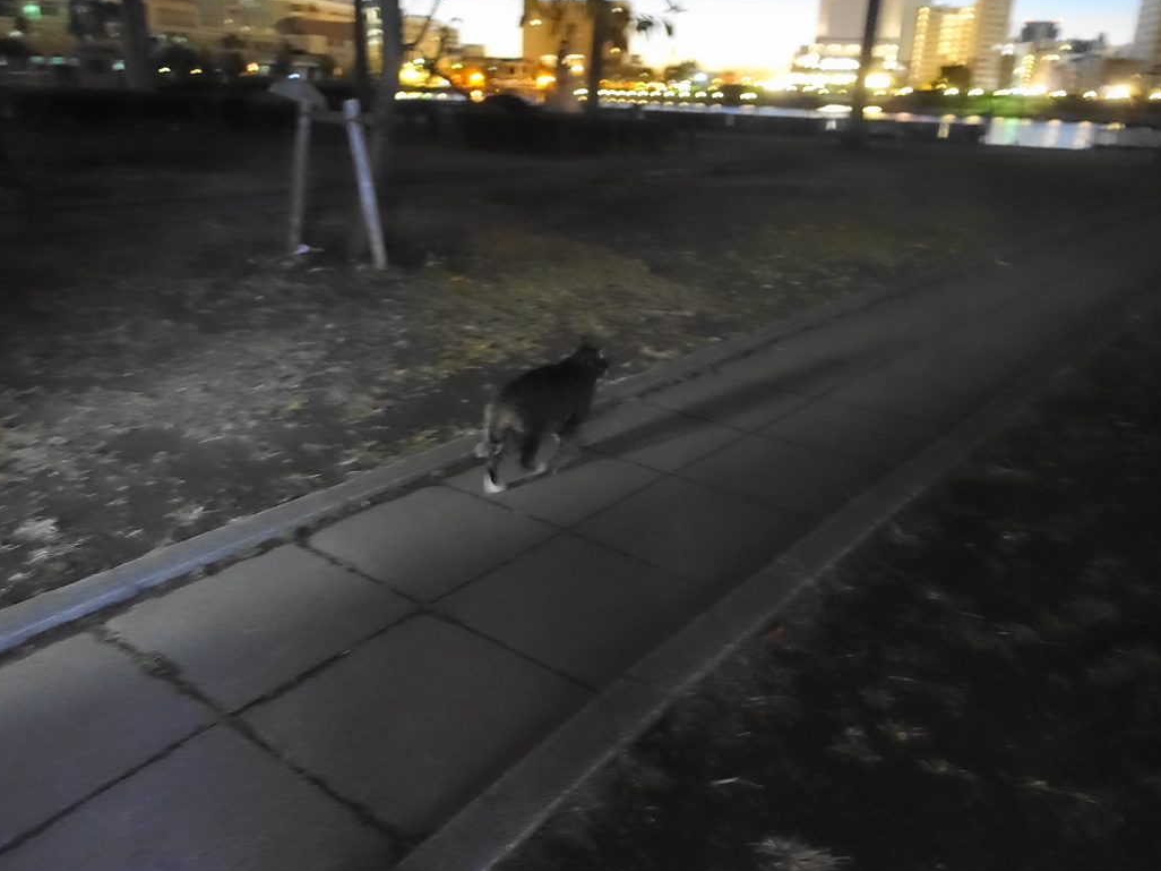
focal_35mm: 27
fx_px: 905
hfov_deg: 65.3
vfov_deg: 51.3
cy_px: 441
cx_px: 542
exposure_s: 1/6
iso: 6400
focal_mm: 8.8
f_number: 1.8
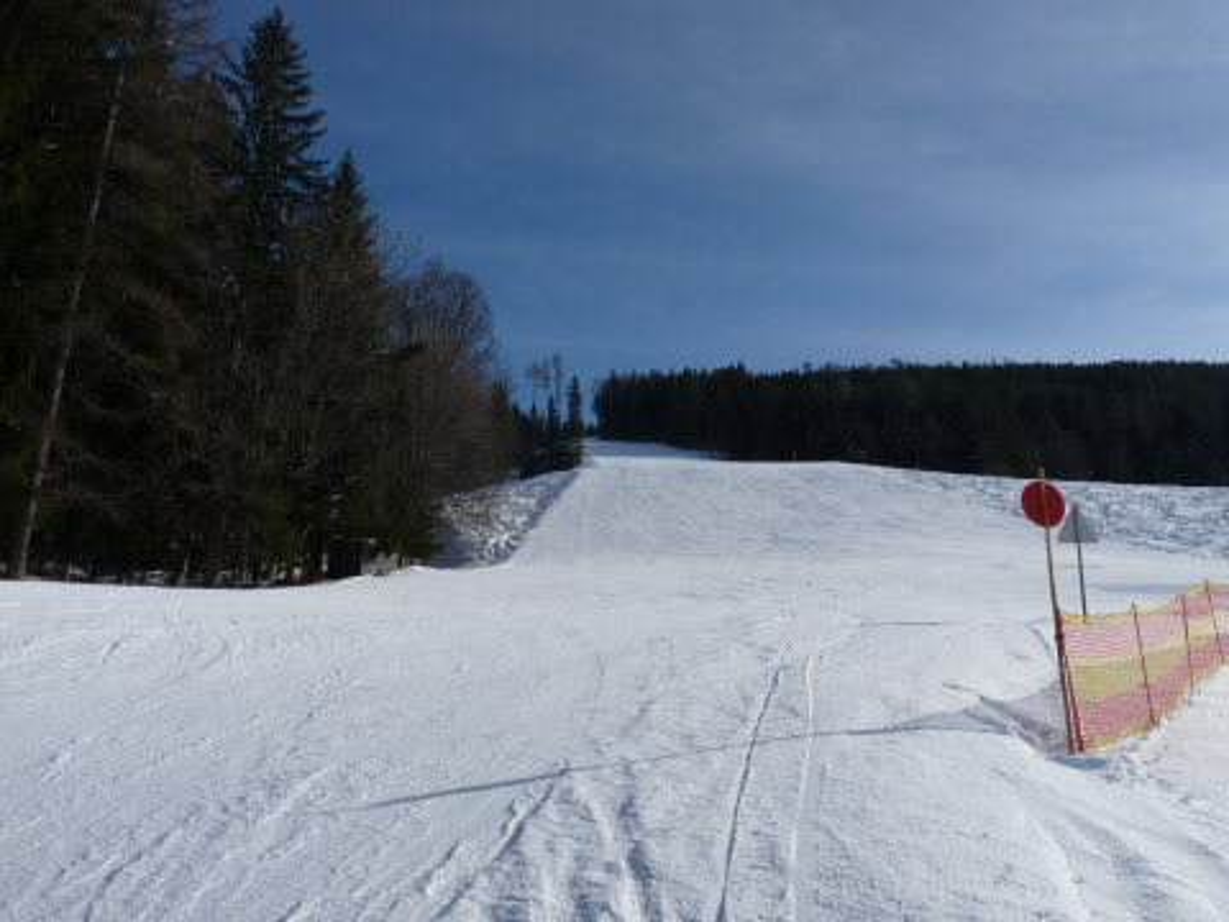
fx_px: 959
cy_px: 461
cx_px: 614
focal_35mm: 27
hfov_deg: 65.3
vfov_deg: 51.4
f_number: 5.6
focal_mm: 4.8
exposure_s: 1/800
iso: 100
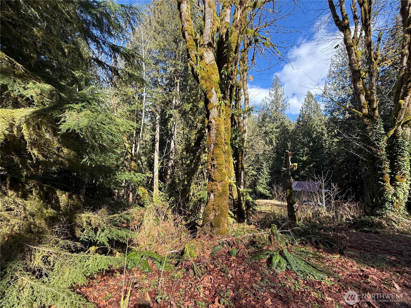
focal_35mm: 14
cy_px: 154
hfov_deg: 102.1
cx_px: 206
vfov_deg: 85.7
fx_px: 166
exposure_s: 1/436
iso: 64
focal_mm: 2.22
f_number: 2.2
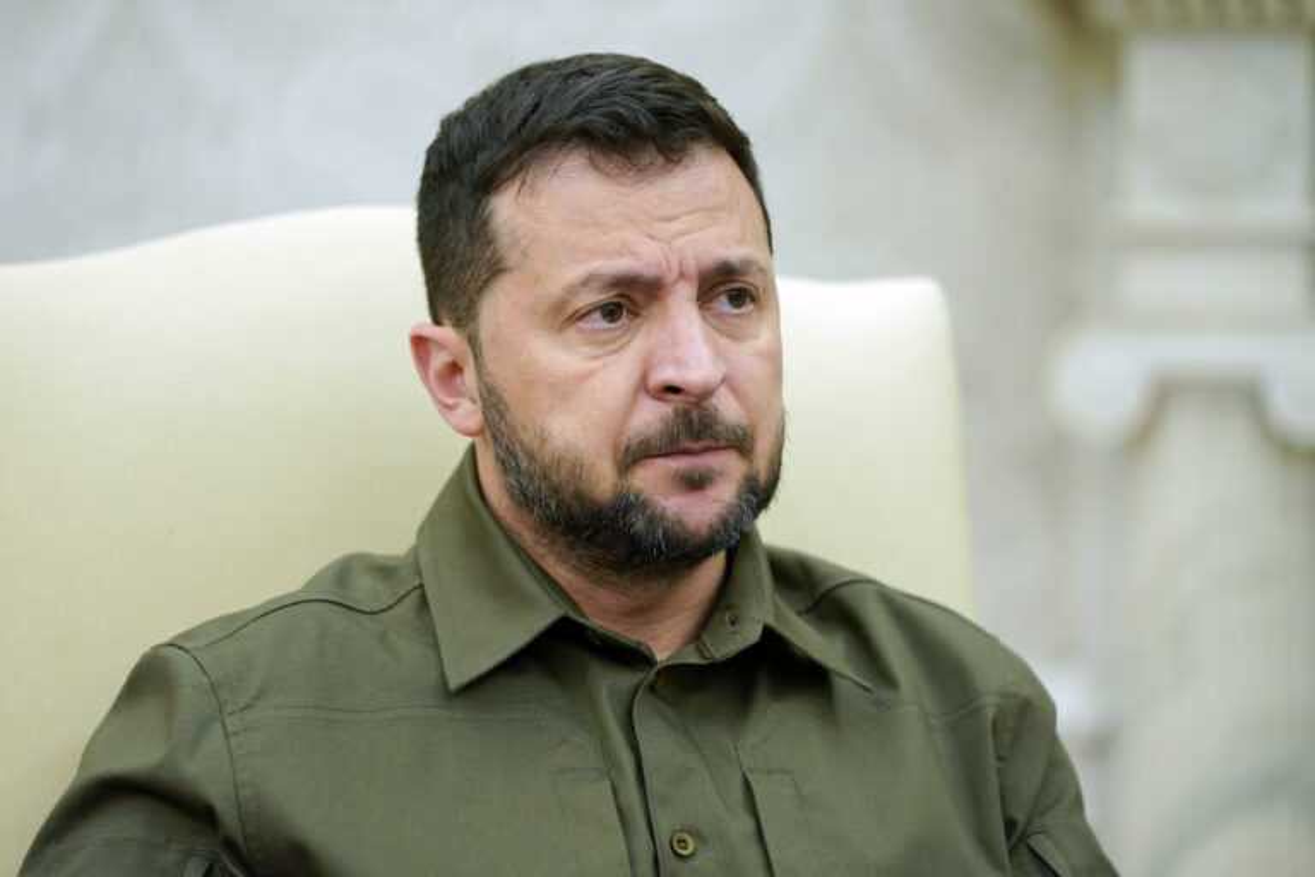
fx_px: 7086
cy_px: 438
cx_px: 658
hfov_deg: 10.6
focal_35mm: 194
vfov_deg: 7.1
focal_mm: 194
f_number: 2.8
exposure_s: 1/400
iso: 2000
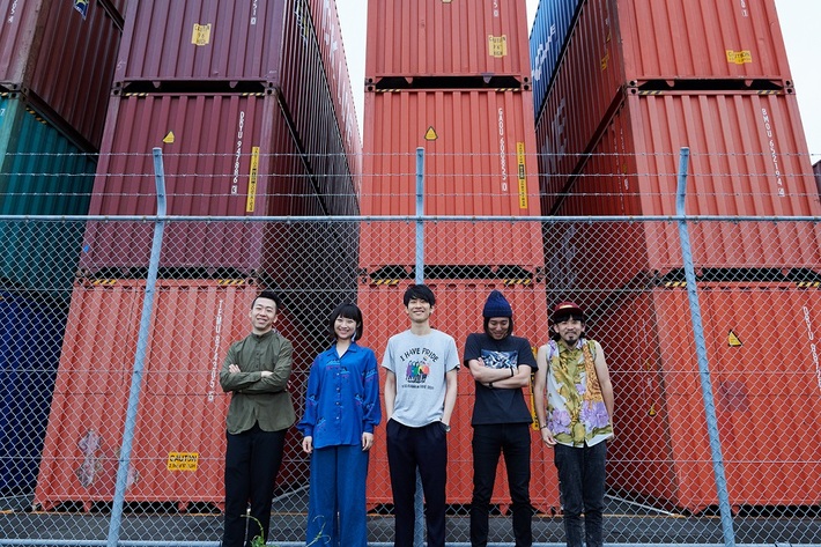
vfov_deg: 53.1
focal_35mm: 24
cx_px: 410
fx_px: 547
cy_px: 274
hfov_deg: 73.8
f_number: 8
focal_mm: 24
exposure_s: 1/100
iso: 1250
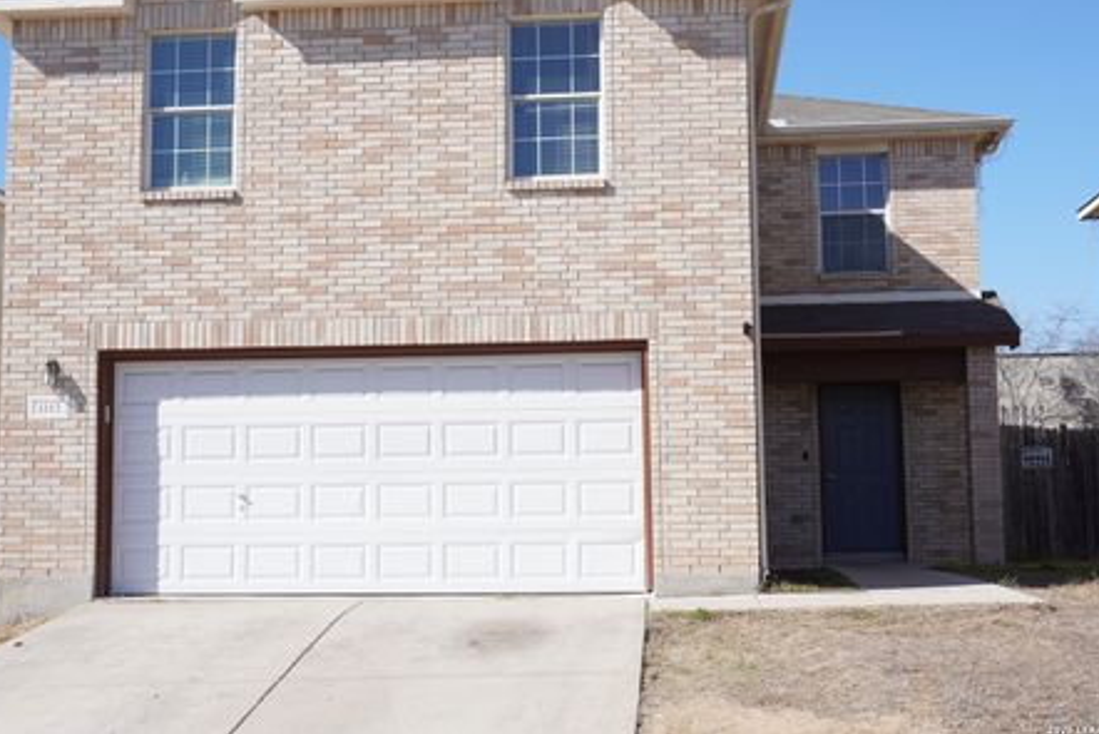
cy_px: 322
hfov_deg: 37.8
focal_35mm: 53
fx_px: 1605
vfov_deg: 25.7
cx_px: 507
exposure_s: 1/160
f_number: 10
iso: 100
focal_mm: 31
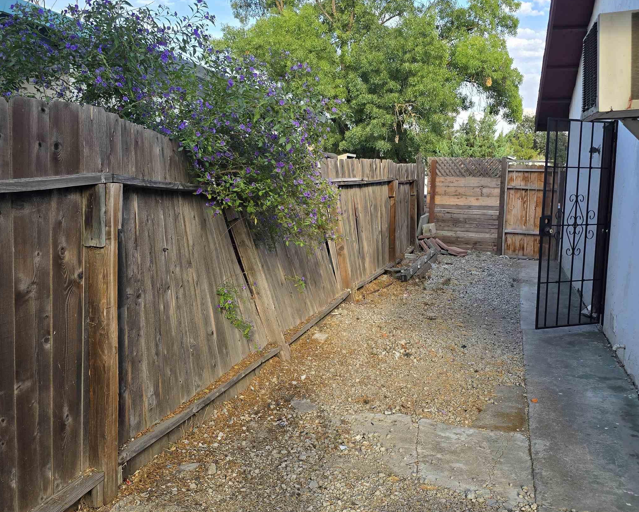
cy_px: 253
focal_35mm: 34
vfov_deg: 43.4
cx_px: 341
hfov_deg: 52.8
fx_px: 643
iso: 12
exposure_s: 1/241
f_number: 1.7
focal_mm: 6.3
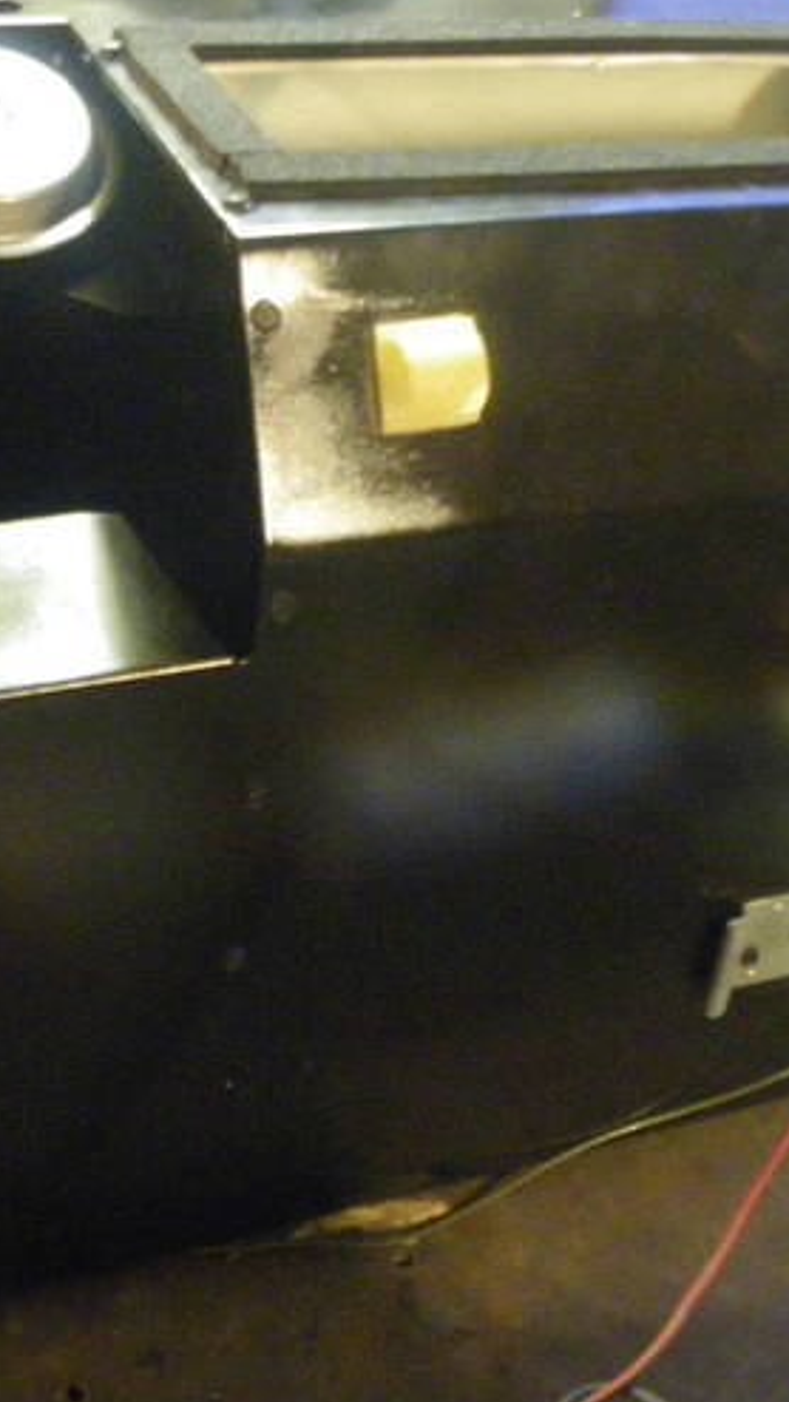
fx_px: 1859
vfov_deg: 41.2
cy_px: 607
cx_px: 173
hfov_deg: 23.6
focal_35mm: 50
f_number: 3.5
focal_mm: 5
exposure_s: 1/4
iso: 800
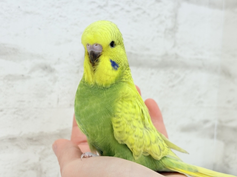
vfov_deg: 28.0
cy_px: 88
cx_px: 118
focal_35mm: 52
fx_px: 356
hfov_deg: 36.8
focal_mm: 5.96
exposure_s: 1/50
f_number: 1.6
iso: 40
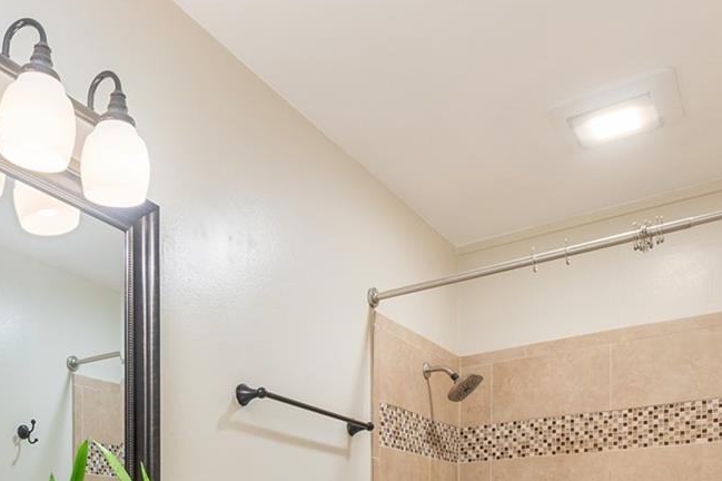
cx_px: 245
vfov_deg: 30.5
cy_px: 578
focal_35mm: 37
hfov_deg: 51.0
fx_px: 742
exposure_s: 1/3
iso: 100
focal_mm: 10
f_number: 8
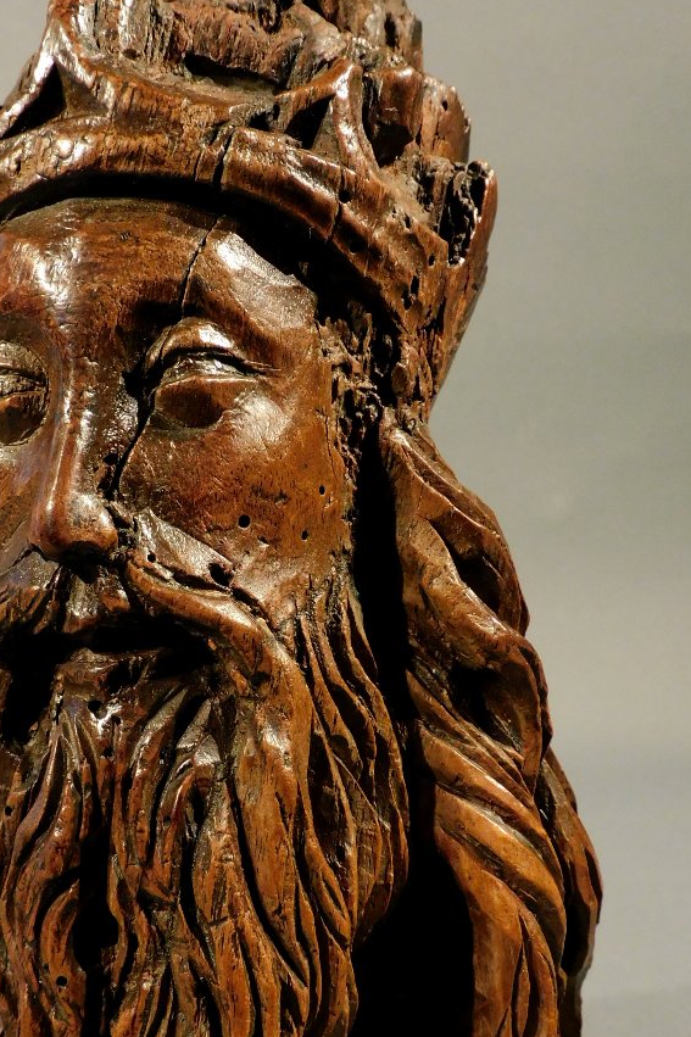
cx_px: 218
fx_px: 1267
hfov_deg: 30.2
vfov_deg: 44.5
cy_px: 564
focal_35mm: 44
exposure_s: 1/25
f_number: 3.5
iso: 400
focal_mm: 5.4
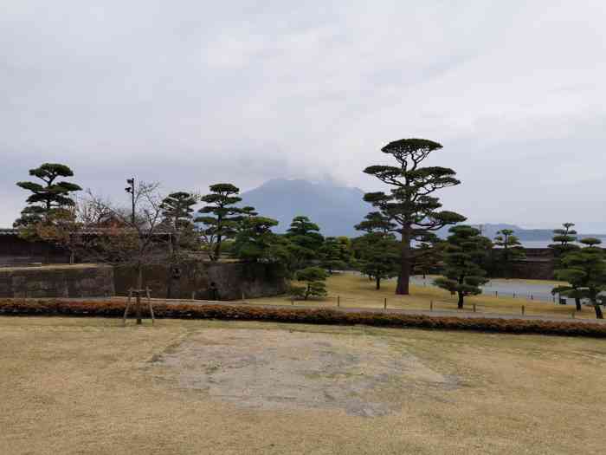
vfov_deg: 51.4
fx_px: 473
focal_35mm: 27
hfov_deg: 65.3
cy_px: 228
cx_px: 303
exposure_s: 1/1250
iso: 50
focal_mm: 5.58
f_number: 1.8
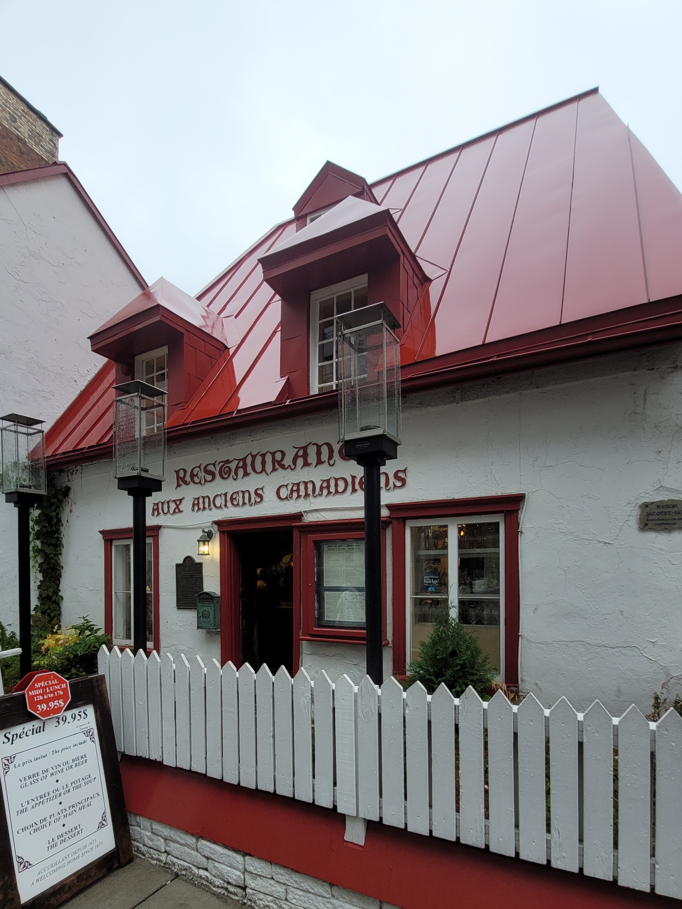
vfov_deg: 88.5
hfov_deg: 74.7
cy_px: 588
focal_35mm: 17
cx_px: 328
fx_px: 447
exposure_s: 1/185
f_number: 2.2
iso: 40
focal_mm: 1.74
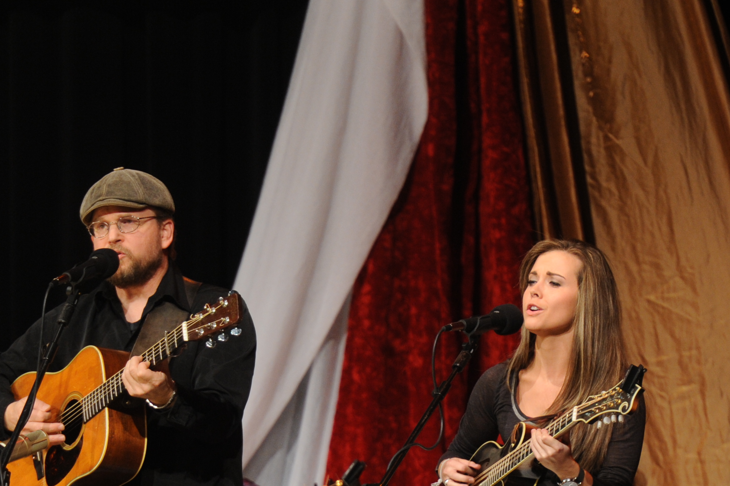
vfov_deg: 2.3
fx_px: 11995
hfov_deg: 3.5
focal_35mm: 592
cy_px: 486
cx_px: 380
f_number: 4
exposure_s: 1/200
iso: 1250
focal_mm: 280
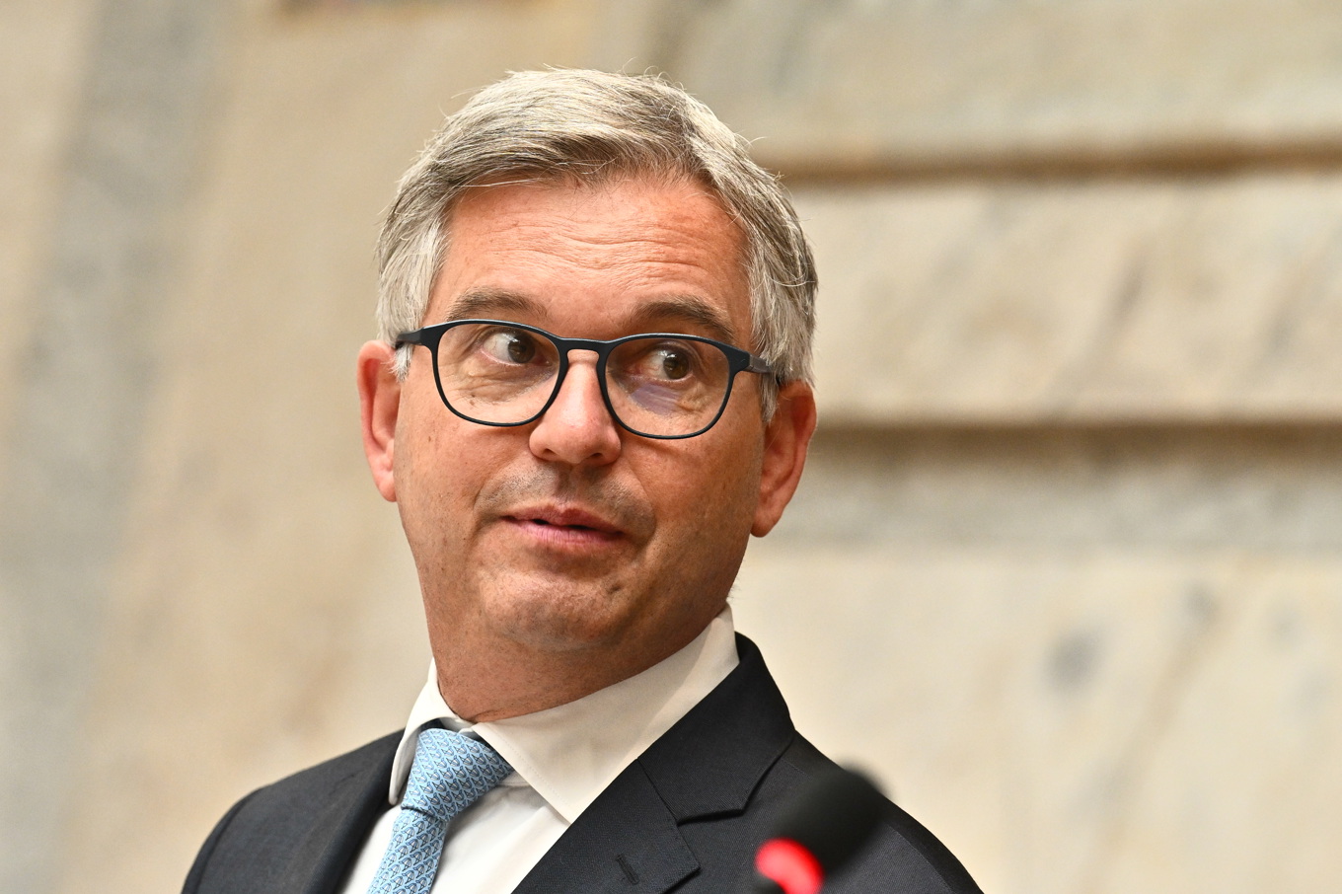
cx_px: 671
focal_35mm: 200
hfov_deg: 10.3
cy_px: 447
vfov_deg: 6.9
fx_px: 7453
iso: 1600
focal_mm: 200
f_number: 5.6
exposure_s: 1/160
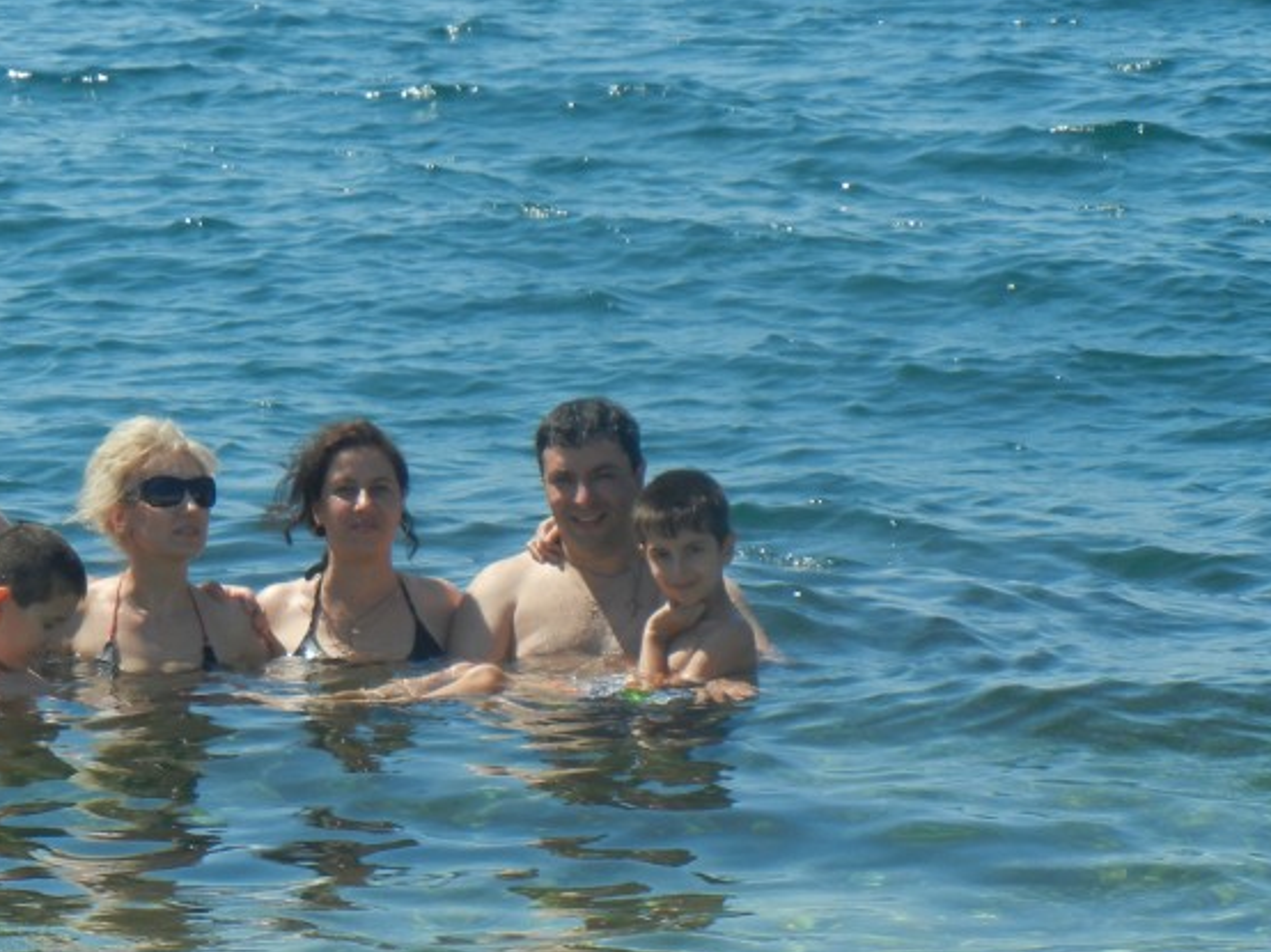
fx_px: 9029
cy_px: 505
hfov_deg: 8.0
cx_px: 209
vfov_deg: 6.0
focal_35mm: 246
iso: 160
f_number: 4.6
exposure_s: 1/858
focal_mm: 24
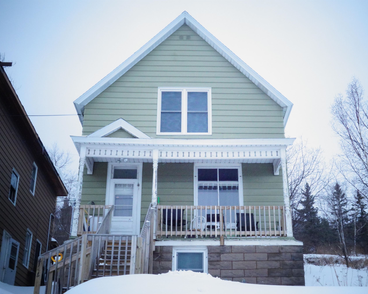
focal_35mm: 50
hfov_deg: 37.3
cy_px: 148
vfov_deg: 30.3
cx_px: 205
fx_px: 545
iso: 1600
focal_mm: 16.2
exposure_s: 1/400
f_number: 11
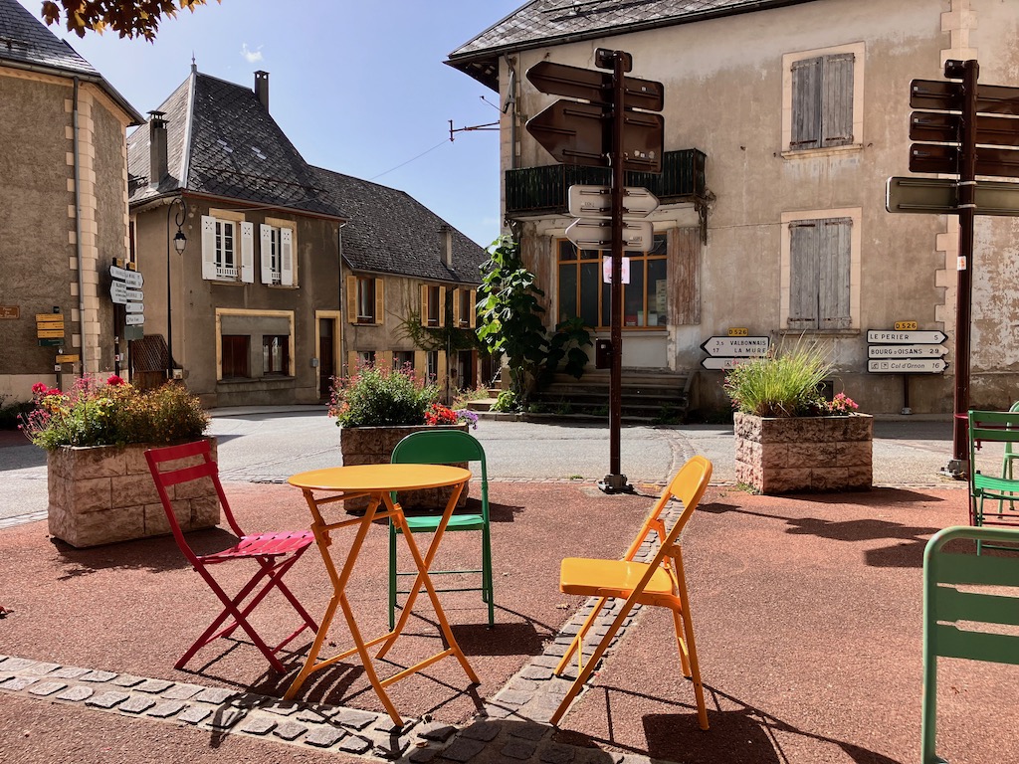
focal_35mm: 28
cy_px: 382
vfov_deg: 49.7
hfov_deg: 63.4
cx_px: 510
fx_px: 824
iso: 32
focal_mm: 3.99
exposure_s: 1/1215
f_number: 1.8
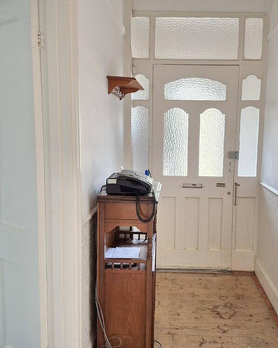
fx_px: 319
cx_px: 171
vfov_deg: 57.2
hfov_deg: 46.7
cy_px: 170
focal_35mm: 31
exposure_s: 1/180
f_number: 1.8
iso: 160
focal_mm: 5.4
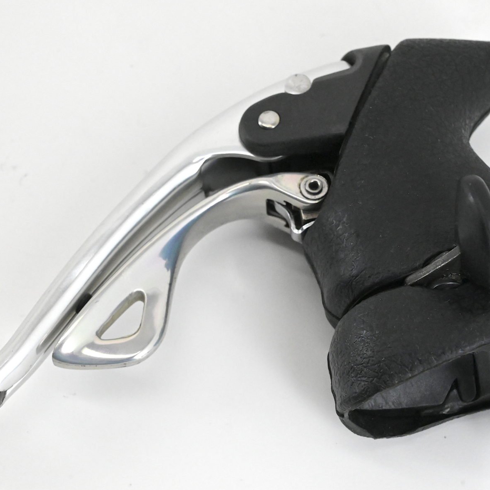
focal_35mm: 97
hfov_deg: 17.9
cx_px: 252
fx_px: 1553
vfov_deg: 17.9
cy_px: 252
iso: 10000
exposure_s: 1/640
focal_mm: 70
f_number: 13
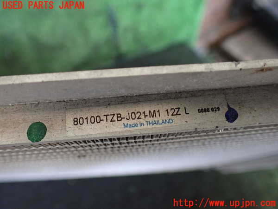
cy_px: 104
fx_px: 241
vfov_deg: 46.8
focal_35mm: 30
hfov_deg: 60.0
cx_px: 139
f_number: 2.3
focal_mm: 5.4
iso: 640
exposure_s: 1/125
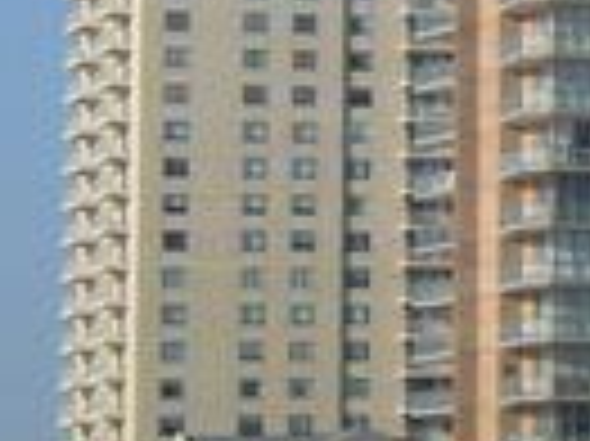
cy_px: -72
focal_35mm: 342
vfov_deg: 4.3
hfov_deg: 5.7
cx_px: 896
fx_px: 5824
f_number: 8.4
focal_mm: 10.8
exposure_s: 1/160
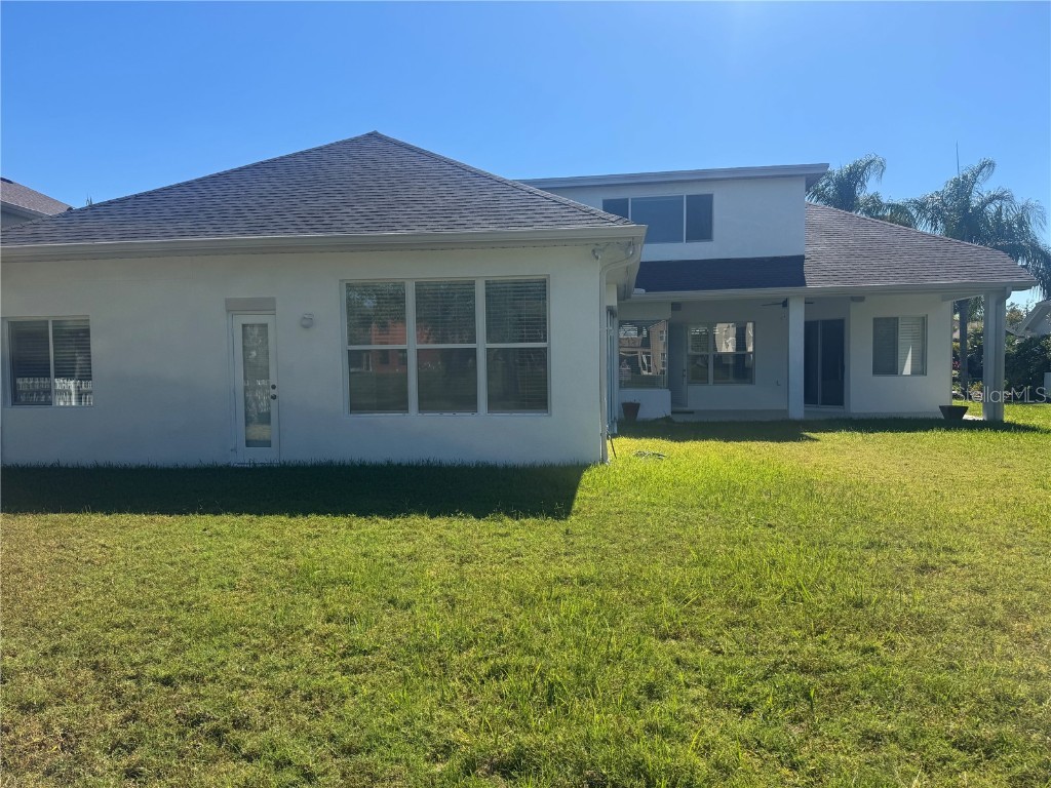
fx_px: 729
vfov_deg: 56.8
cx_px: 526
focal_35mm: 24
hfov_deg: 71.6
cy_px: 394
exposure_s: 1/4310
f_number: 1.78
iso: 80
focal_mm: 6.76
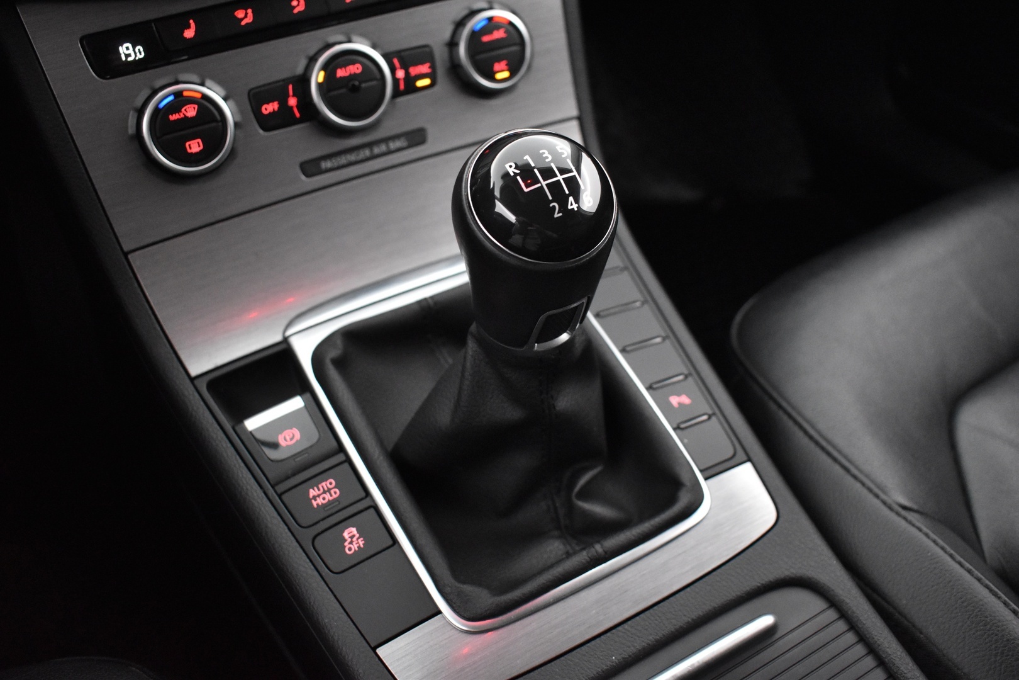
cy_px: 340
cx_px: 510
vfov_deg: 41.7
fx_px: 892
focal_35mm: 32
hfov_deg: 59.5
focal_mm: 21
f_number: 3.8
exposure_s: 1/30
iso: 3200
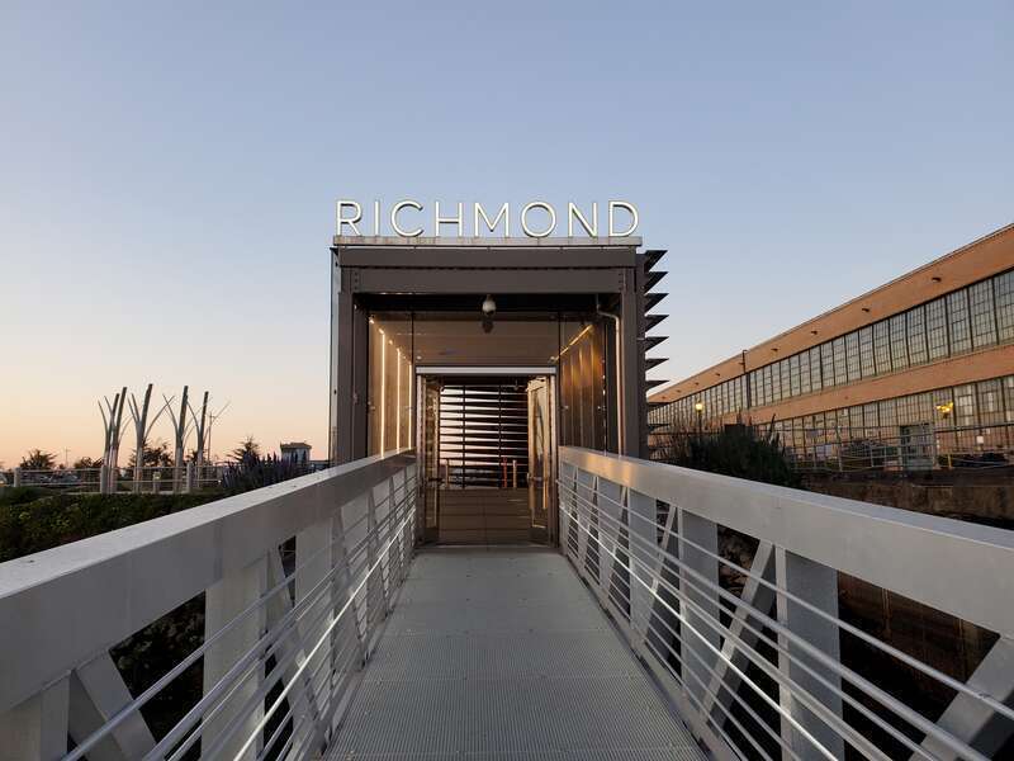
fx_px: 762
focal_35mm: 26
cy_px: 380
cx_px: 507
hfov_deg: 67.3
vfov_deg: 53.1
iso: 64
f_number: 2.4
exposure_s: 1/120
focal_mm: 4.3
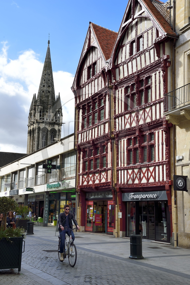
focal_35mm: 48
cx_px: 95
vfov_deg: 41.1
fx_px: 380
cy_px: 142
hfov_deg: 28.1
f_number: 13
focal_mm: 48
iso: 200
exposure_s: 1/160
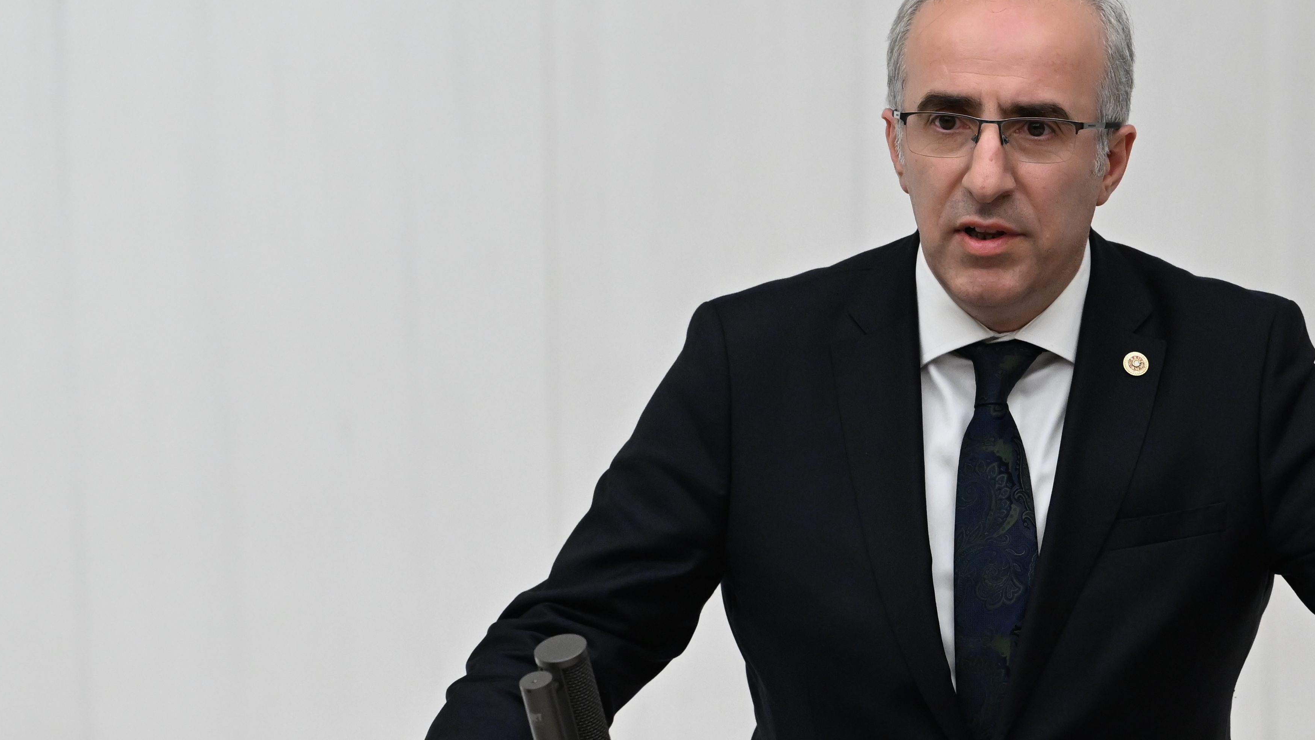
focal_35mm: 971
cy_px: 476
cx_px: 994
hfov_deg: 2.2
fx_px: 33859
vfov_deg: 1.3
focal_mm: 400
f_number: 4
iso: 1600
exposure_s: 1/320
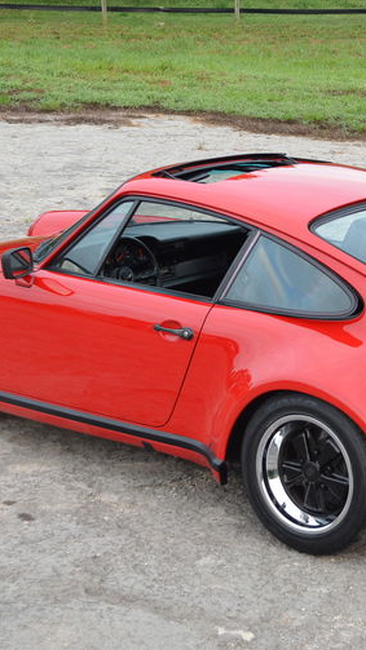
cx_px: 268
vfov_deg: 23.4
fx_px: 1570
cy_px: 324
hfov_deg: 13.3
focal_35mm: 91
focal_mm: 38
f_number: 5
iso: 400
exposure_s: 1/100
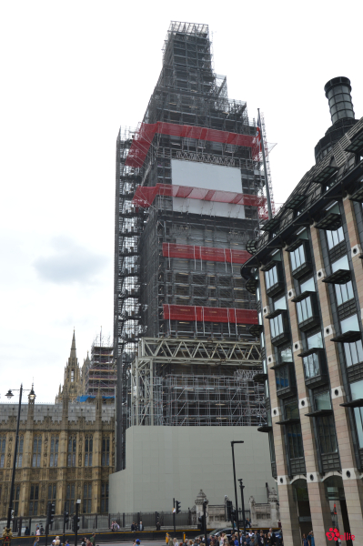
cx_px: 182
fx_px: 545
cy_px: 273
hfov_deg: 36.8
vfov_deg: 53.2
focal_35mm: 36
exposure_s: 1/250
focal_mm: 24
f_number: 8
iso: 100
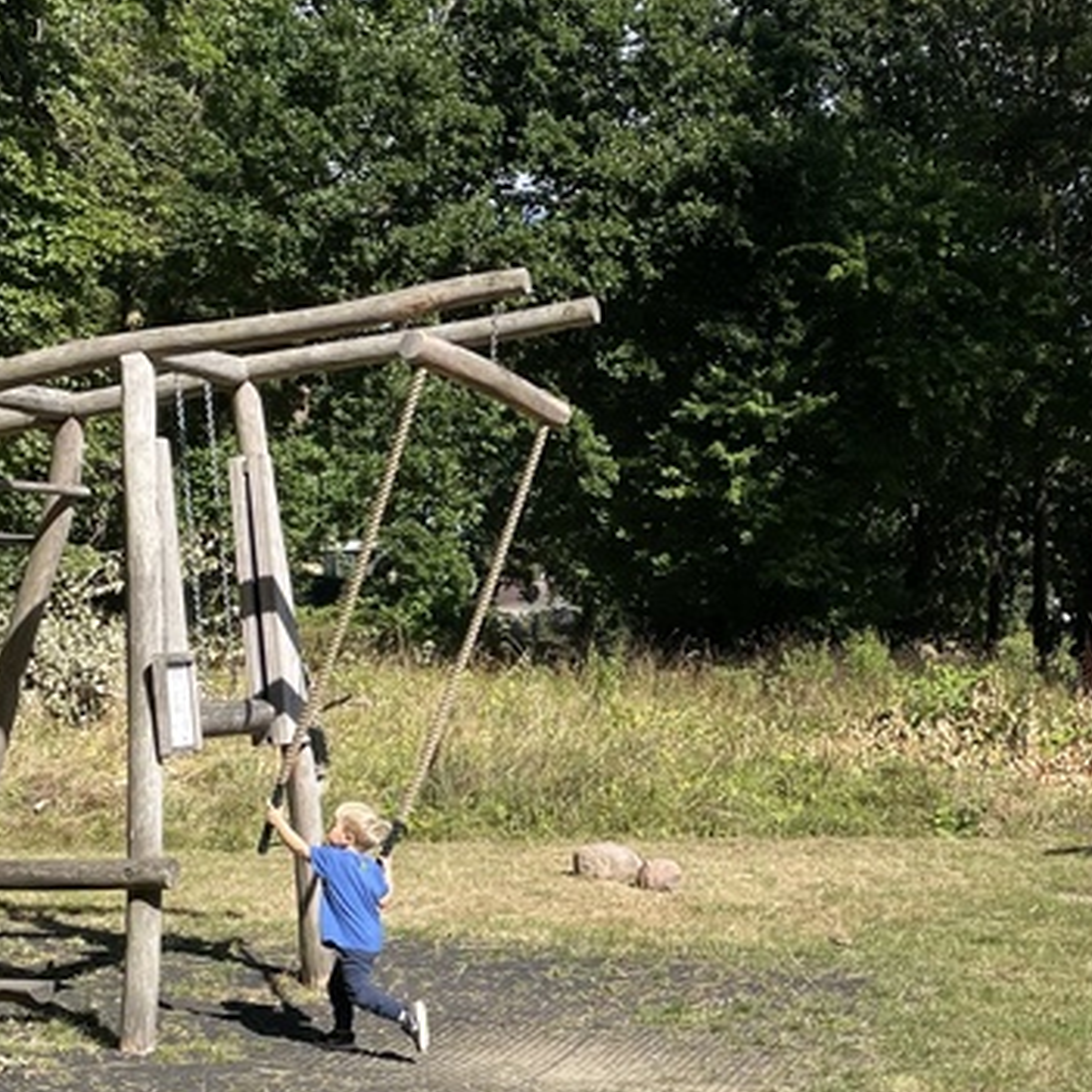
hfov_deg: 25.6
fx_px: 2391
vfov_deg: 25.7
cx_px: 728
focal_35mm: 67
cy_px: 628
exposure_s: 1/2132
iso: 32
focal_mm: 4.2
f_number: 1.6
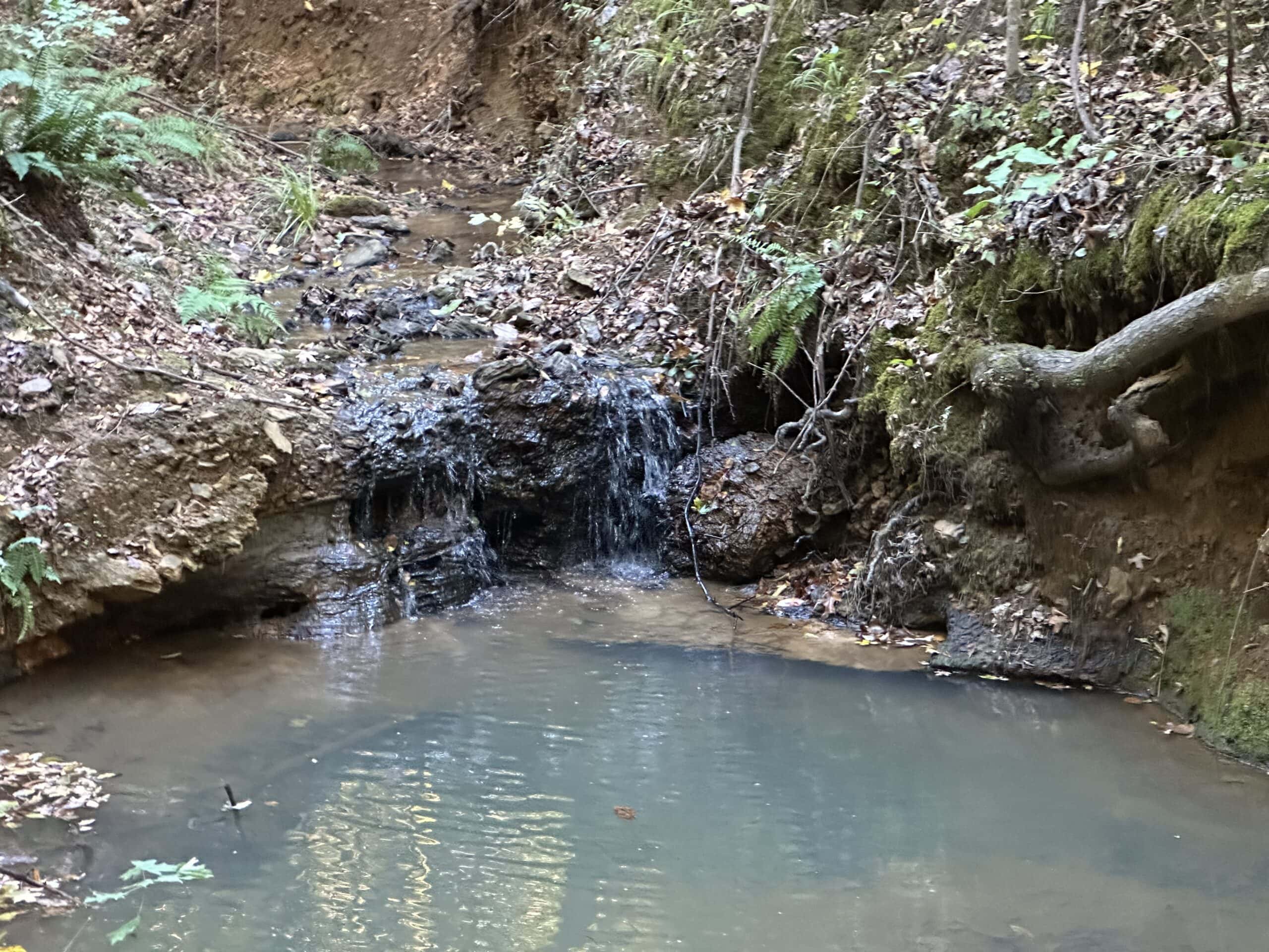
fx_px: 2823
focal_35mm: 77
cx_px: 634
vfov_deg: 19.1
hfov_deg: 25.3
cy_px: 476
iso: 1250
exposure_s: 1/41
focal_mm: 9
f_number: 2.8
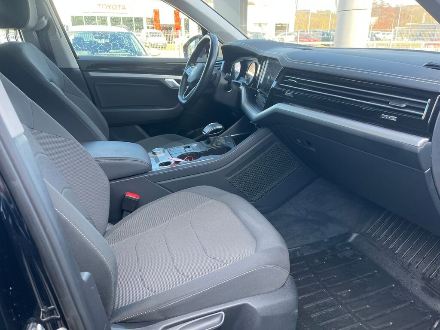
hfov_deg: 67.3
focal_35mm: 26
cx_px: 220
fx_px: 330
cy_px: 165
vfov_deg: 53.1
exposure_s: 1/122
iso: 64
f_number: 1.6
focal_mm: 5.1
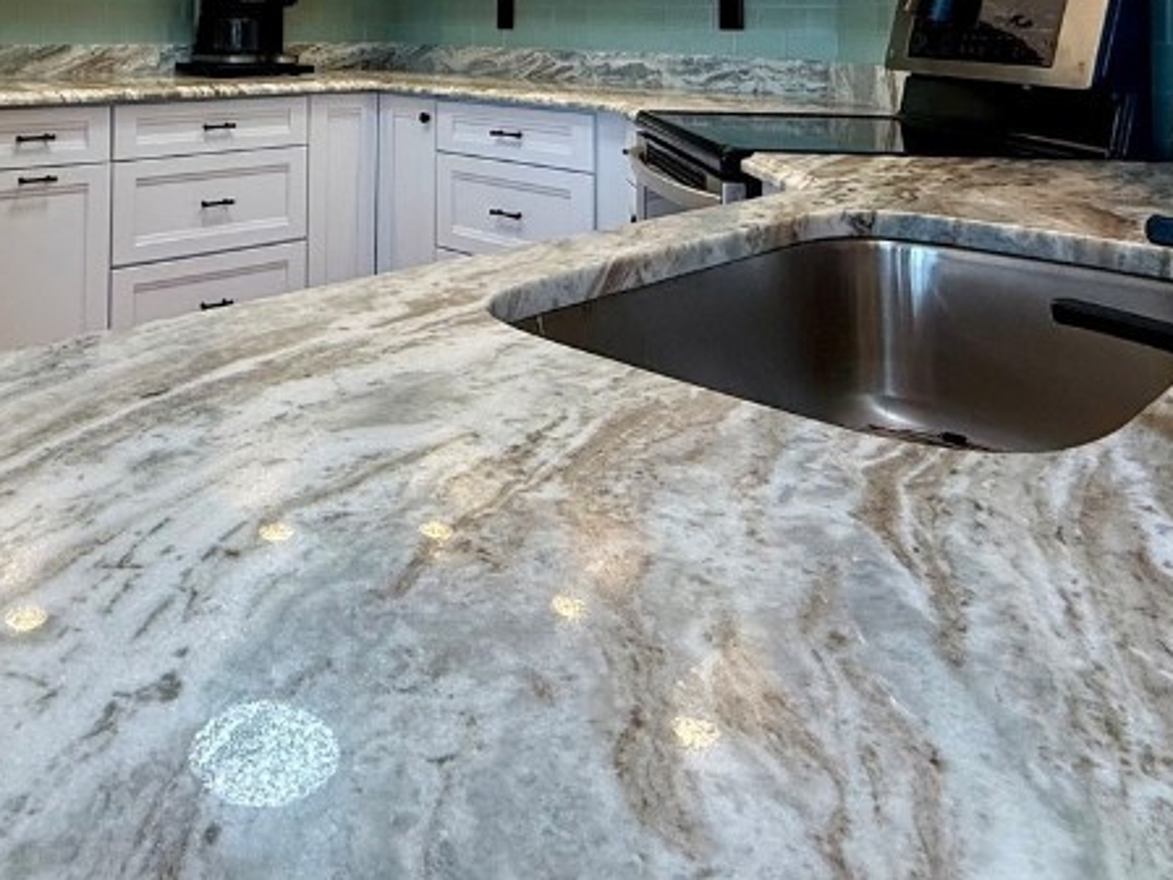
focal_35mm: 32
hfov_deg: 54.7
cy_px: 3
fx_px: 1084
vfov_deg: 39.1
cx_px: 325
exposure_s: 1/120
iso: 100
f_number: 2.2
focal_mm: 2.22
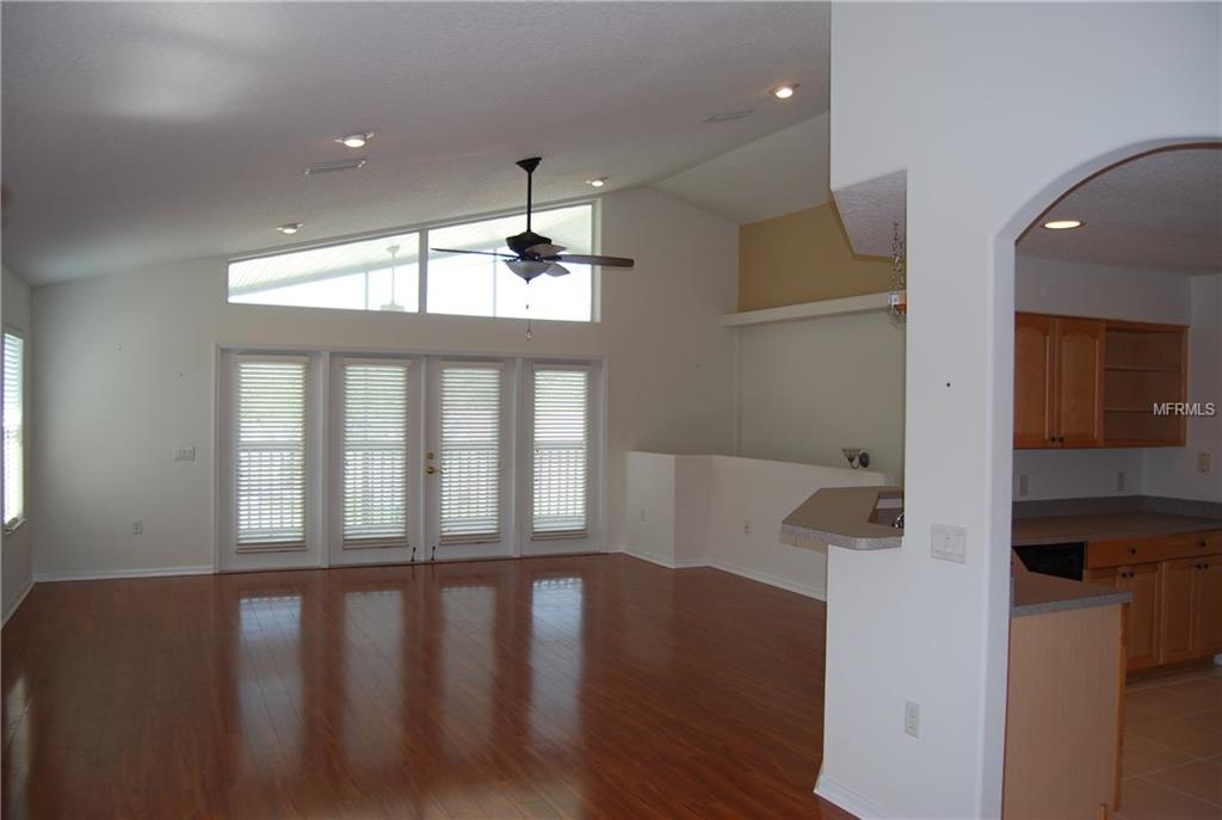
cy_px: 410
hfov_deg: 67.3
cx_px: 611
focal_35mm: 27
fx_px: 918
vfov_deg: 48.1
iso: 200
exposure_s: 1/100
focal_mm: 18
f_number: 3.5
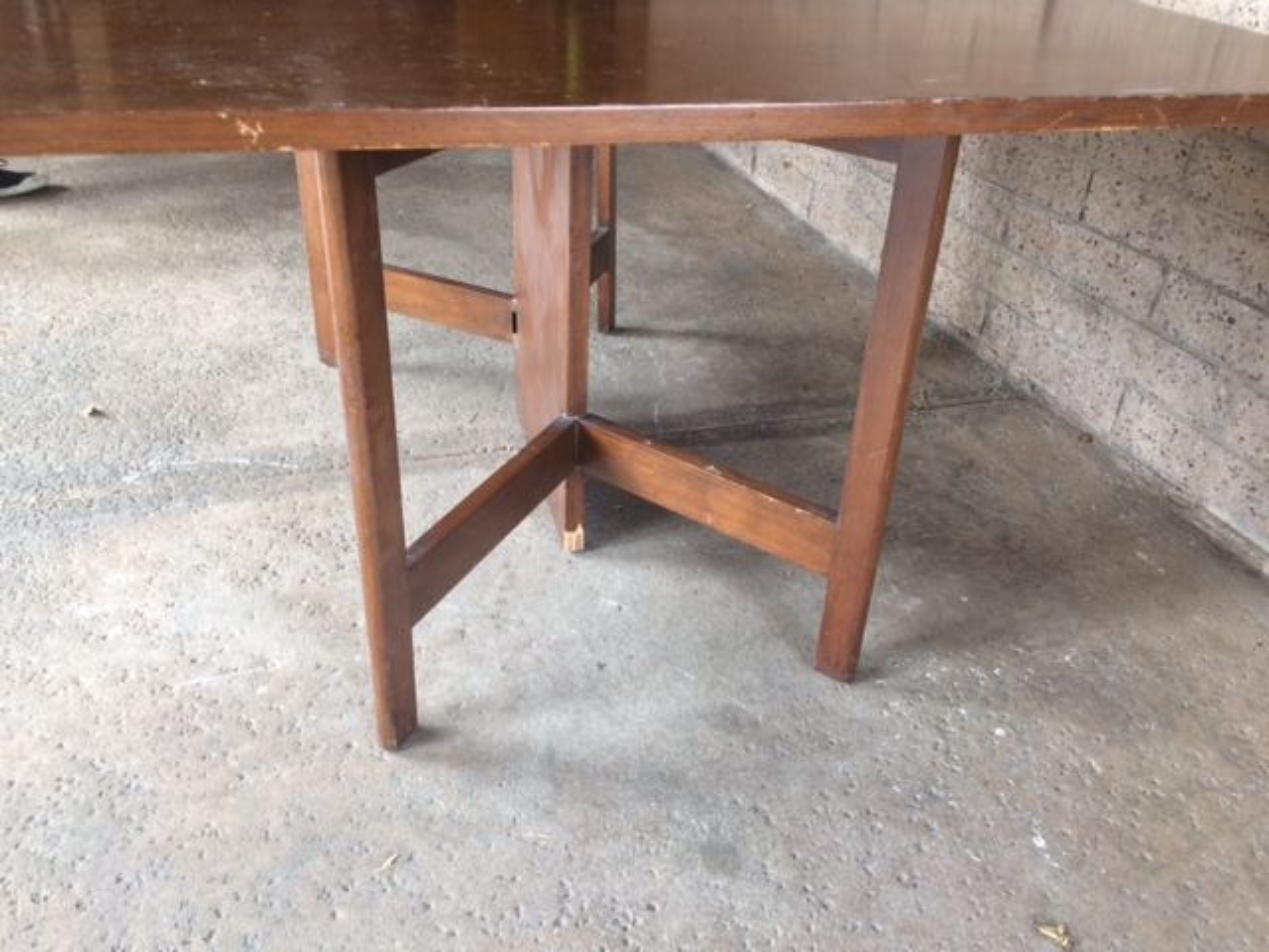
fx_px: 1063
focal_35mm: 29
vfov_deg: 48.2
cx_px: 634
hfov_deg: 61.7
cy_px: 476
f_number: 2.2
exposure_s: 1/60
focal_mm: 4.15
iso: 40
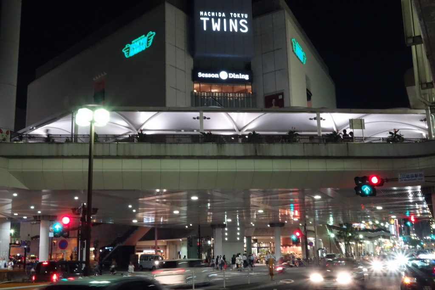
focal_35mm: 43
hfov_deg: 45.4
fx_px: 520
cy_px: 145
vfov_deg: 31.2
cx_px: 218
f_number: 11
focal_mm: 15.82
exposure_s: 1/8
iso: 3200
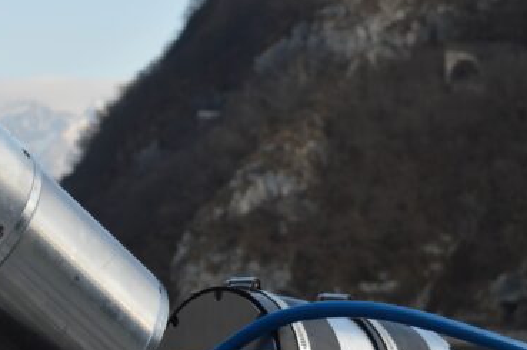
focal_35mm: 125
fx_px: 1827
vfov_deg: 10.9
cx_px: -60
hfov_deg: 15.9
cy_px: 296
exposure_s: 1/160
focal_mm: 30
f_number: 7.1
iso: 100
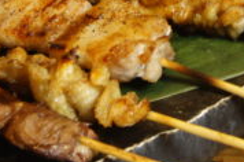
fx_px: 1443
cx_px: 221
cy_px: -29
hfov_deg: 9.6
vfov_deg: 6.4
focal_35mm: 213
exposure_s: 1/3
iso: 1600
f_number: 20
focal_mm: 55
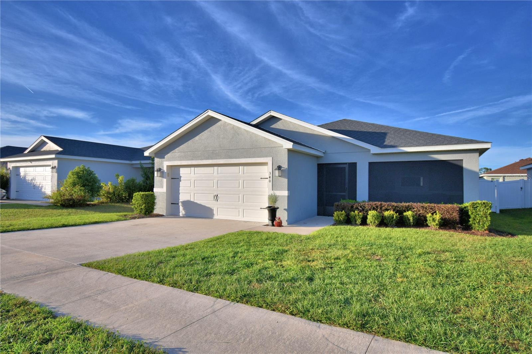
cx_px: 266
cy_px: 177
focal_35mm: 21
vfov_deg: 59.5
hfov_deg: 81.2
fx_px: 310
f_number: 5
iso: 100
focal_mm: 14
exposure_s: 1/1000
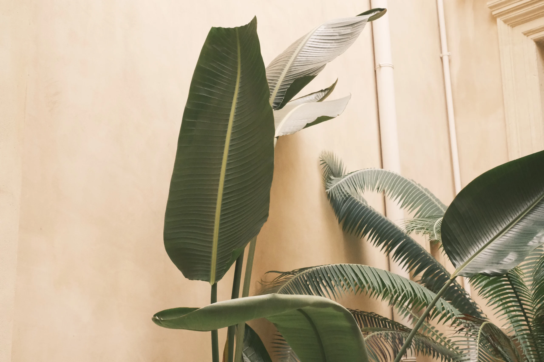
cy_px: 181
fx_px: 801
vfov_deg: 25.5
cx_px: 272
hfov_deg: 37.5
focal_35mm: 53
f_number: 4.5
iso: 10000
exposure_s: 1/2500
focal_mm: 35
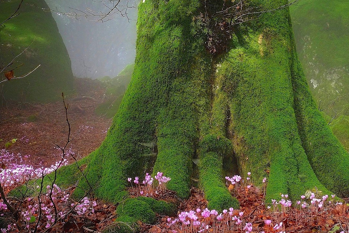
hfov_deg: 26.2
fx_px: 737
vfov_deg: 17.9
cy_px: 71
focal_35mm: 76
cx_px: 280
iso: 200
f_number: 11
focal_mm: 23
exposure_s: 1/4
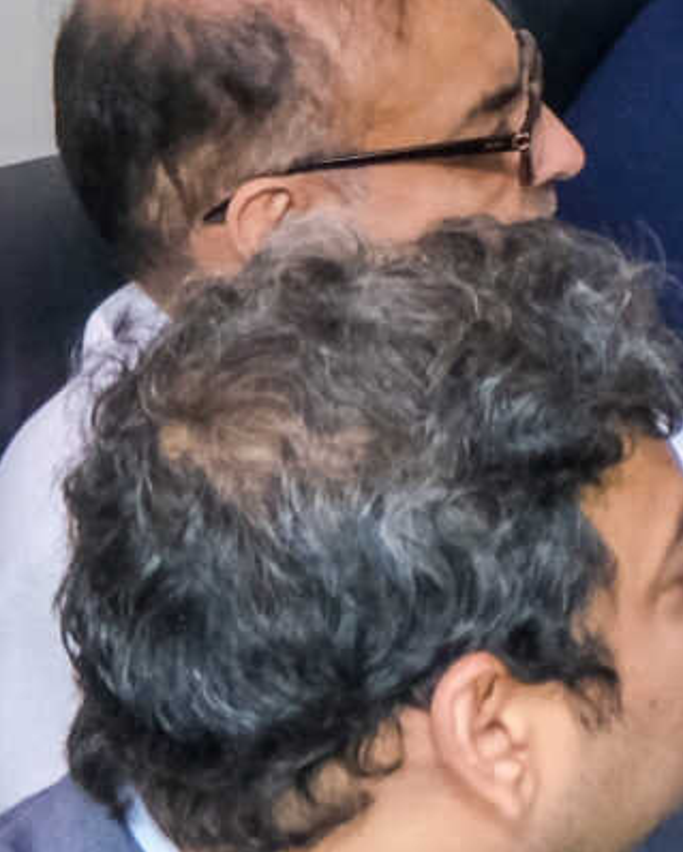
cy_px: 318
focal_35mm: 175
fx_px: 4417
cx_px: 2567
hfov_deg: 7.1
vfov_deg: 11.0
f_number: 4
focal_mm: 19.2
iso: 2000
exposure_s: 1/60
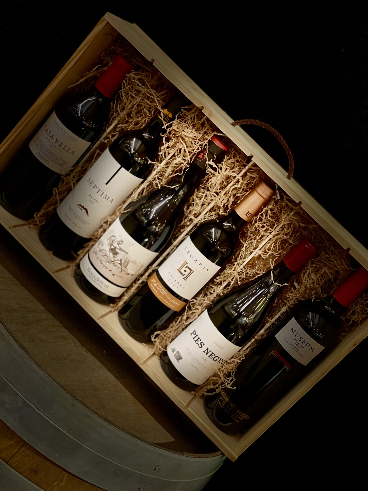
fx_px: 737
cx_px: 184
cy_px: 246
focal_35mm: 52
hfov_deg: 28.0
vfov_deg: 36.8
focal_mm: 6
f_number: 2
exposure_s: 1/33
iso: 400
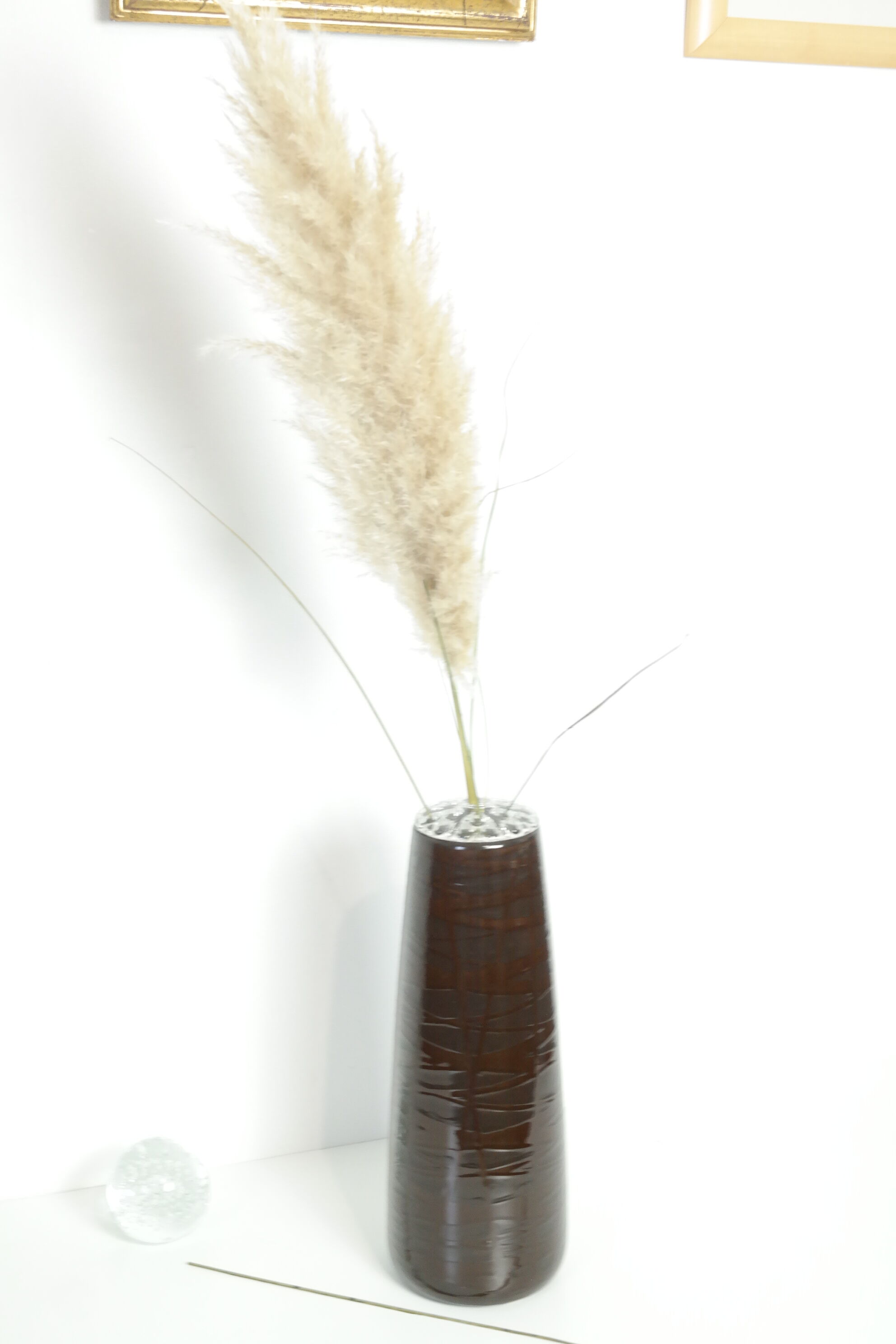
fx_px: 1979
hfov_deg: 25.5
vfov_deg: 37.5
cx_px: 448
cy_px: 672
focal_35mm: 53
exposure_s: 1/25
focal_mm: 35
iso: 1600
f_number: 5.6
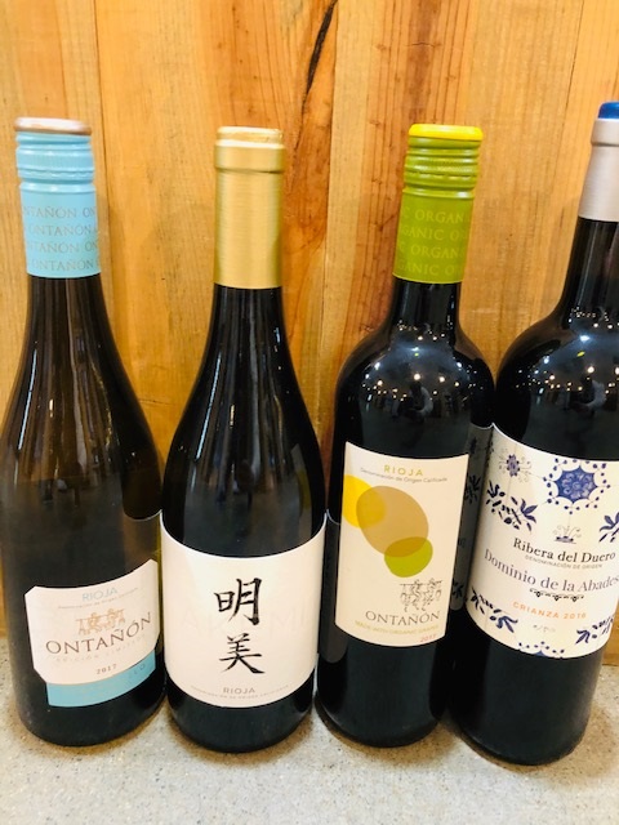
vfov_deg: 63.4
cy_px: 412
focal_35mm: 28
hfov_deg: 49.7
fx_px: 668
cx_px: 310
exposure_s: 1/9
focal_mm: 3.99
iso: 100
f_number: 1.8
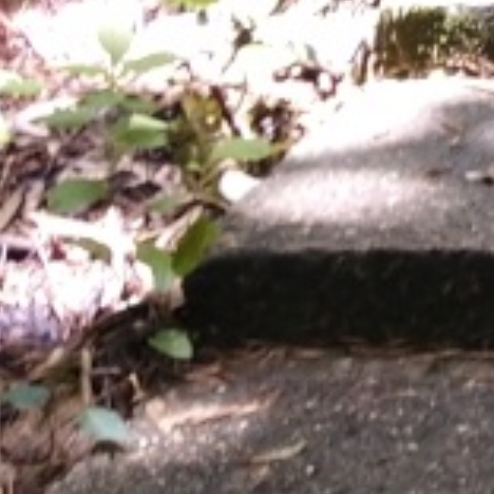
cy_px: -627
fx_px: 2858
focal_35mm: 177
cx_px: 1355
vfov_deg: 9.0
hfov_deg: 8.6
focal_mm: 3.44
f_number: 2
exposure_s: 1/33.3
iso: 189
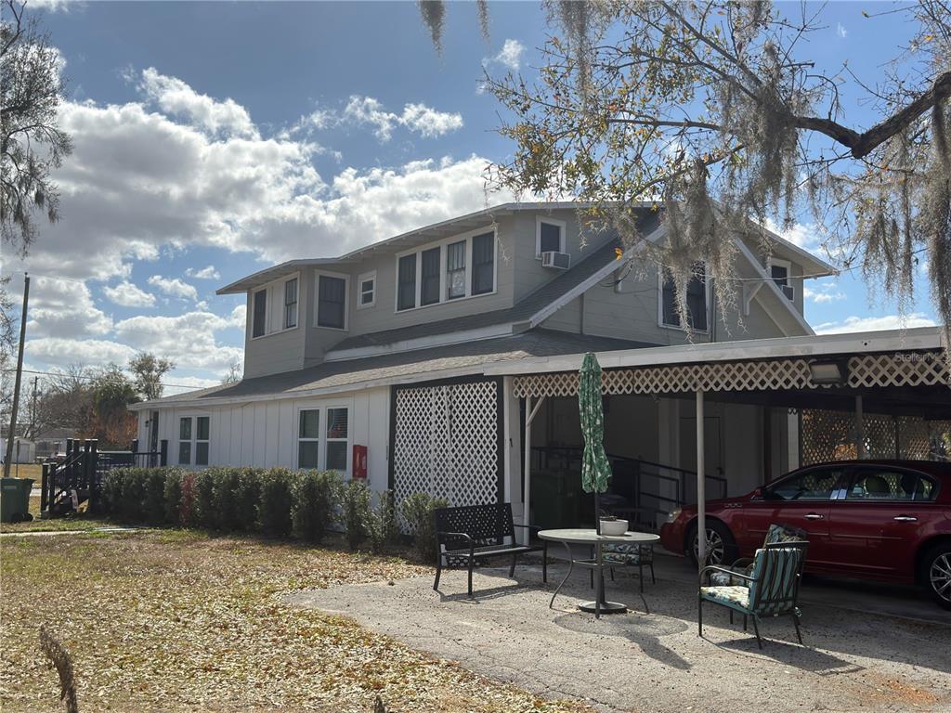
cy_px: 356
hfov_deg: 52.6
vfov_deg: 40.7
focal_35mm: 35
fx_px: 962
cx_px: 476
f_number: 1.78
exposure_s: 1/8264
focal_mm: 6.76
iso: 80
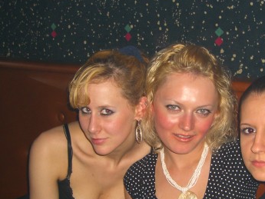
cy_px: 142
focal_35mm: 66
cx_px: 193
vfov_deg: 22.1
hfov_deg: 29.0
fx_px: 505
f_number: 2.8
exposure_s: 1/60
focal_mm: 7.9
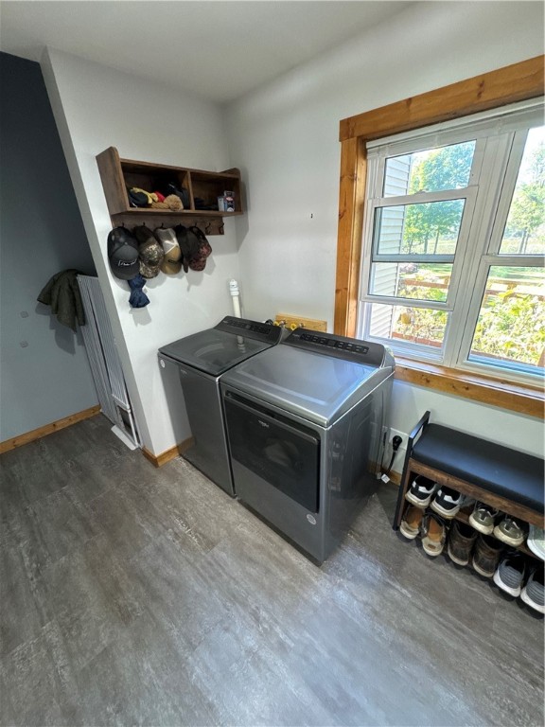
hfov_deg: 85.7
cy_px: 364
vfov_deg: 102.1
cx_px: 272
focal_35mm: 14
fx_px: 294
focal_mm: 2.22
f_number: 2.2
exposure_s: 1/60
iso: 400
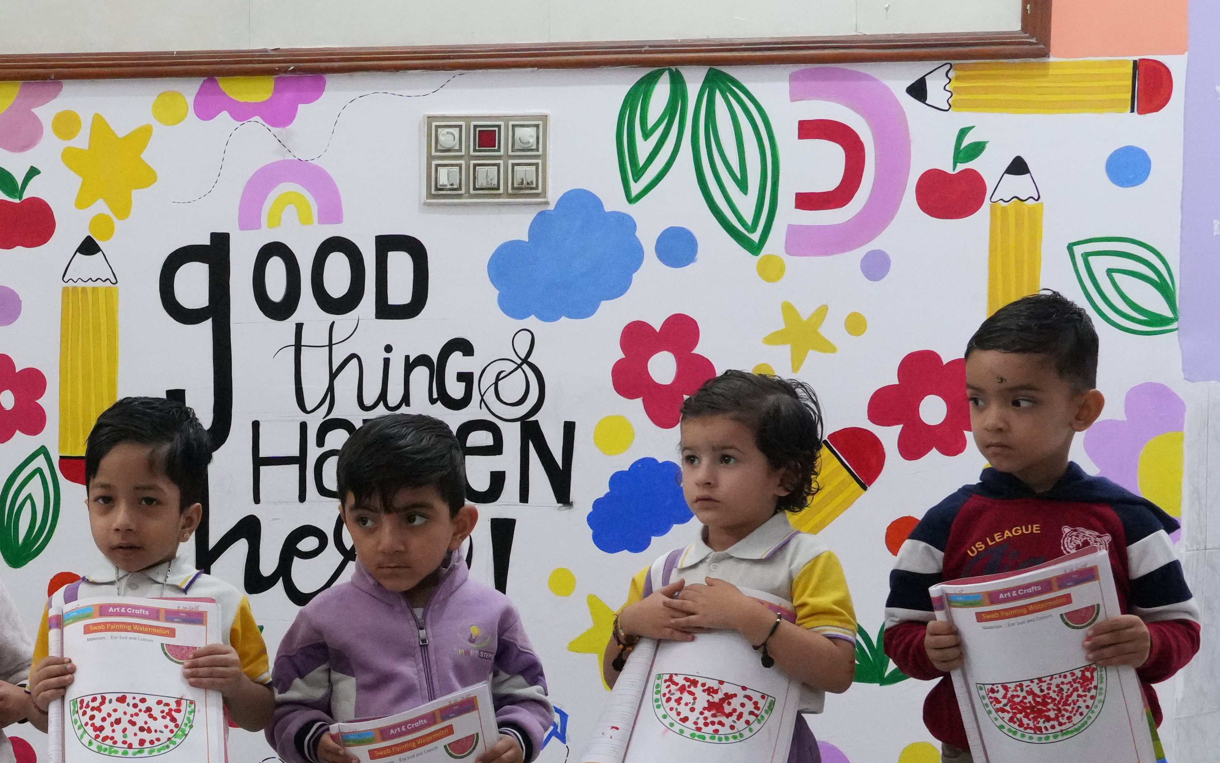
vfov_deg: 20.2
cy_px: 593
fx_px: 2126
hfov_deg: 30.9
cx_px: 187
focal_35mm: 64
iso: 6400
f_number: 8
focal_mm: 23
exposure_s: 1/80
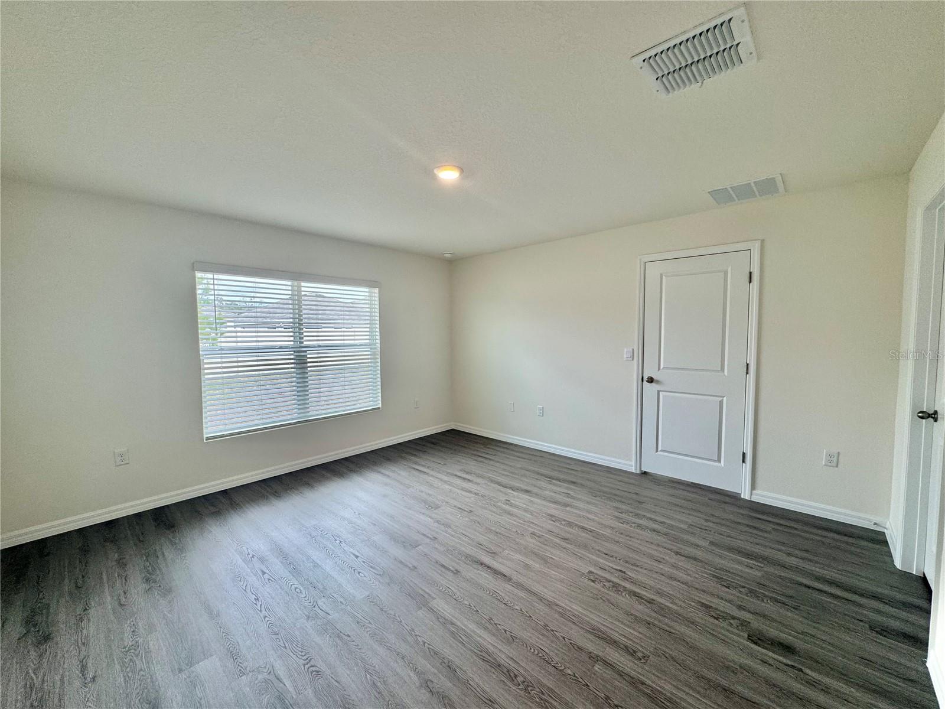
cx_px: 472
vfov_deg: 85.7
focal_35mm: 14
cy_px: 354
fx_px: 382
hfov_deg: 102.1
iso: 64
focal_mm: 2.22
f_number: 2.2
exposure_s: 1/120
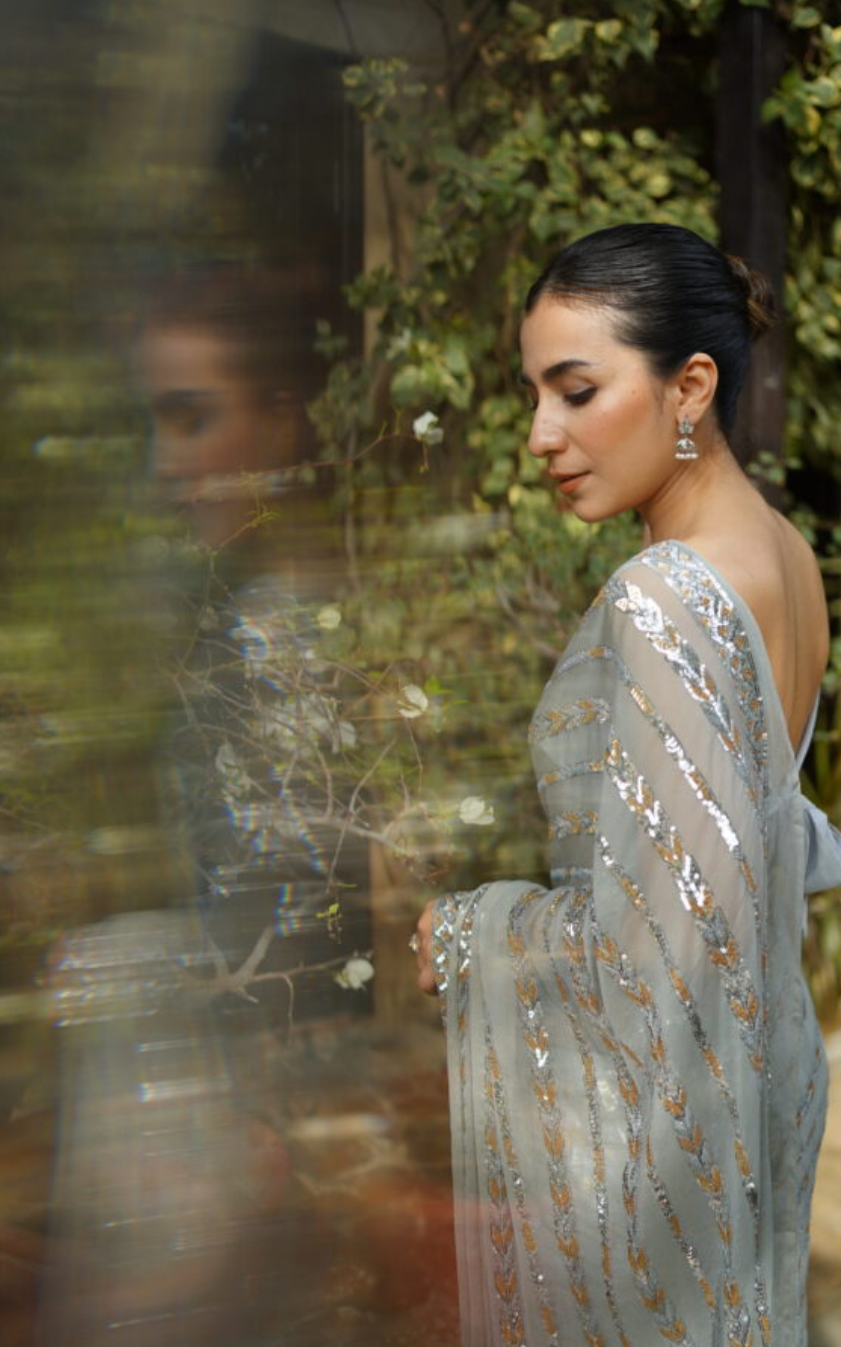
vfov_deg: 54.0
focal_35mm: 36
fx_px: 1321
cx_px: 423
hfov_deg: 35.3
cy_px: 669
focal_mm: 35
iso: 125
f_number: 1.4
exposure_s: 1/2000
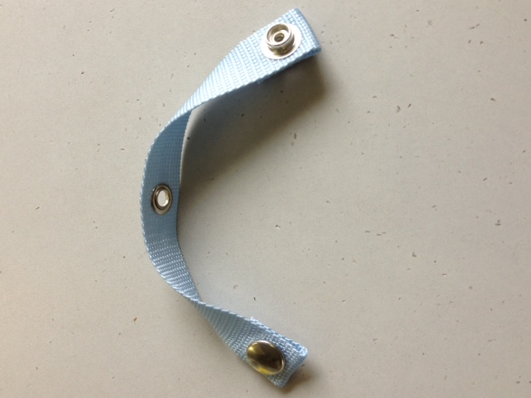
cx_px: 254
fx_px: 552
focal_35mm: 36
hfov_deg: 51.3
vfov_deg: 39.6
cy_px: 194
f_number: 2.4
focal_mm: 4.13
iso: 50
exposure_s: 1/40
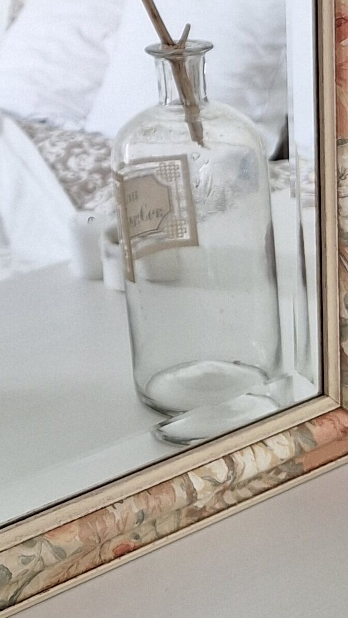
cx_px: -101
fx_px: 1394
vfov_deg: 23.1
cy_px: -106
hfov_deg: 13.7
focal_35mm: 85
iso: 40
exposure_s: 1/50
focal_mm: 5.54
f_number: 1.8
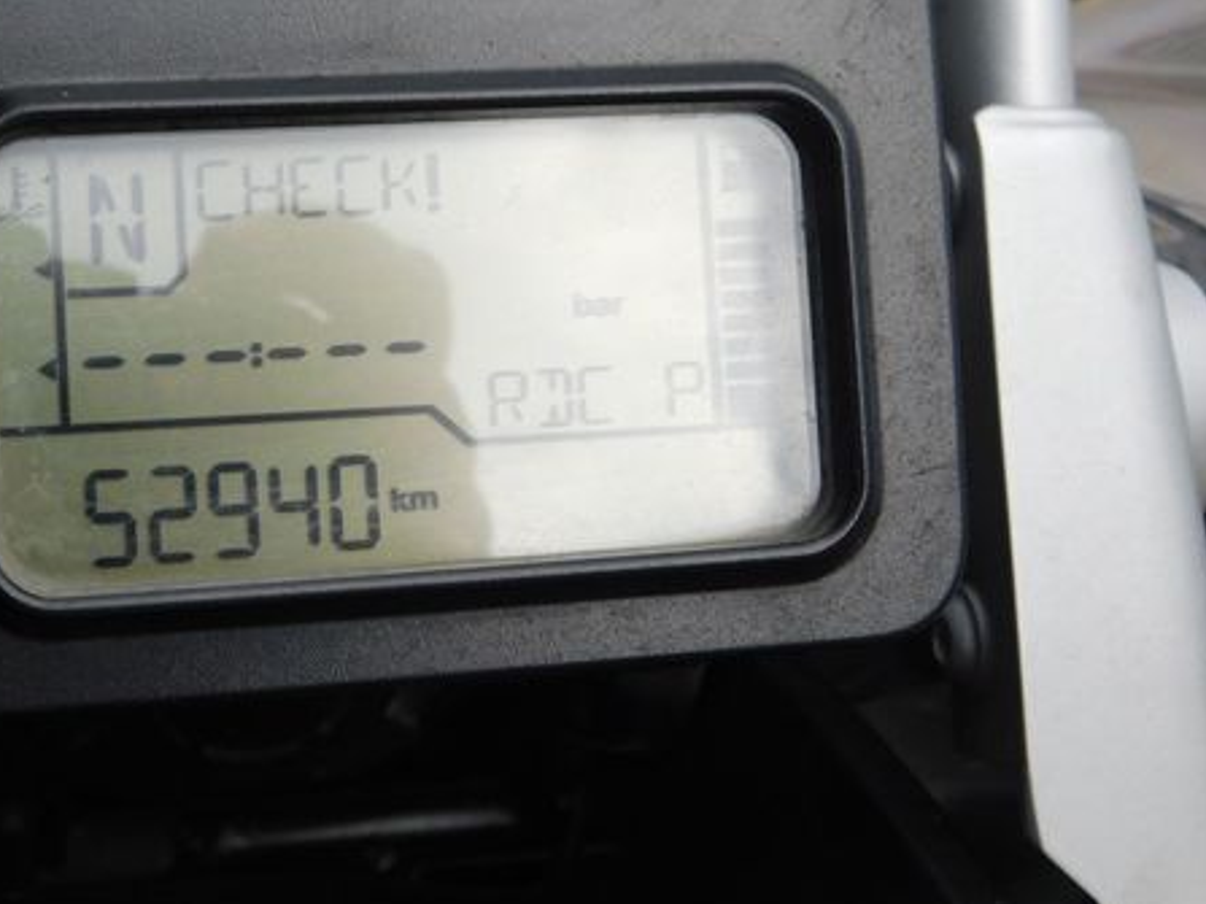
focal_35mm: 73
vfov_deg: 20.1
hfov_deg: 26.7
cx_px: 521
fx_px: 2543
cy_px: 297
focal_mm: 9
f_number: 3.8
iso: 125
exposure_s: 1/320
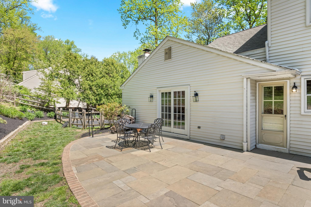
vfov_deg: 63.2
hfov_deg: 85.4
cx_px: 156
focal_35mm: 20
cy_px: 104
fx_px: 168
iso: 640
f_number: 8
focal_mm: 19.5
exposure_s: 1/320
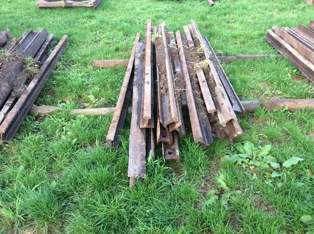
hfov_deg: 56.9
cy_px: 117
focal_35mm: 32
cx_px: 157
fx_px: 290
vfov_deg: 44.1
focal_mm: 3.3
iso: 50
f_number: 2.4
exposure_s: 1/100
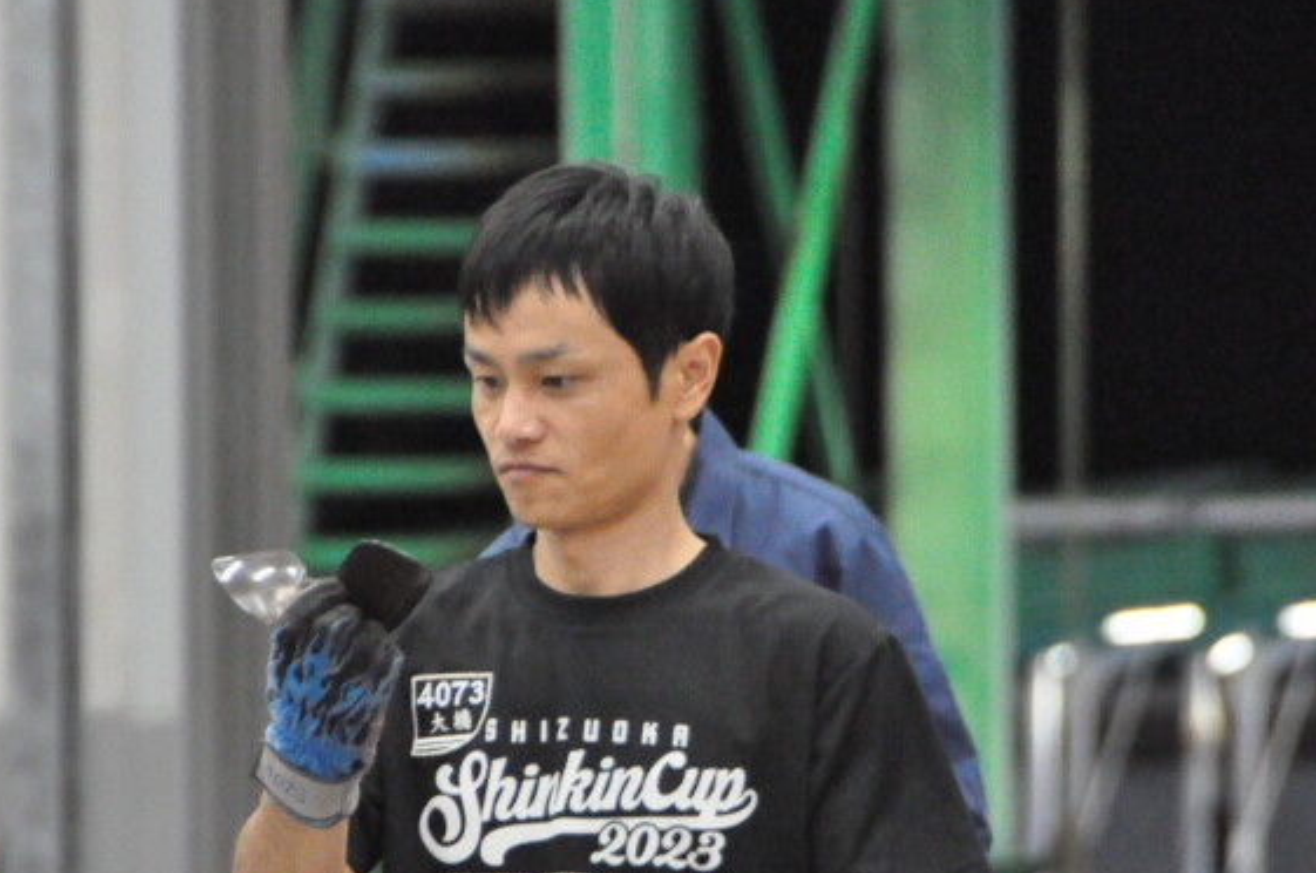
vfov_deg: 2.6
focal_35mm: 535
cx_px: 652
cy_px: 561
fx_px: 19524
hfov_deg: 3.9
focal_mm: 200
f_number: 5.6
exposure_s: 1/250
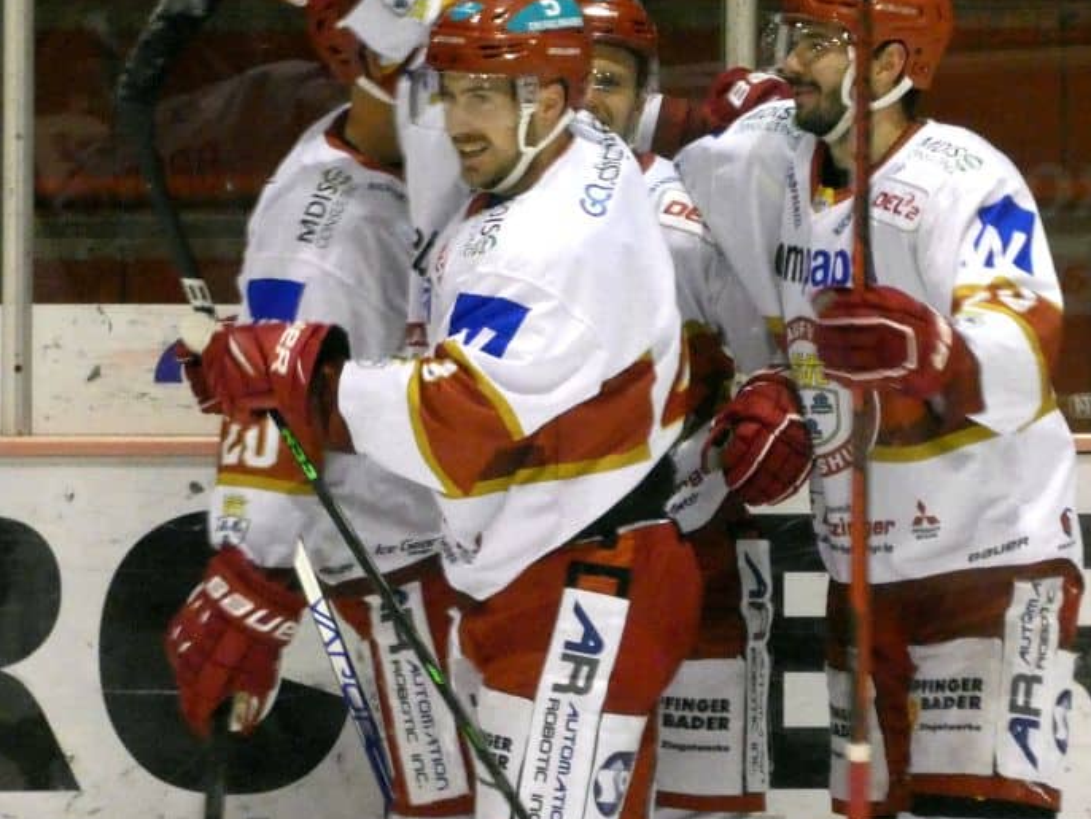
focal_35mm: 722
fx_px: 22763
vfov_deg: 2.1
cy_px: 302
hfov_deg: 2.7
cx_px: 558
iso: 1600
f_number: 5.6
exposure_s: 1/80
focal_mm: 86.7
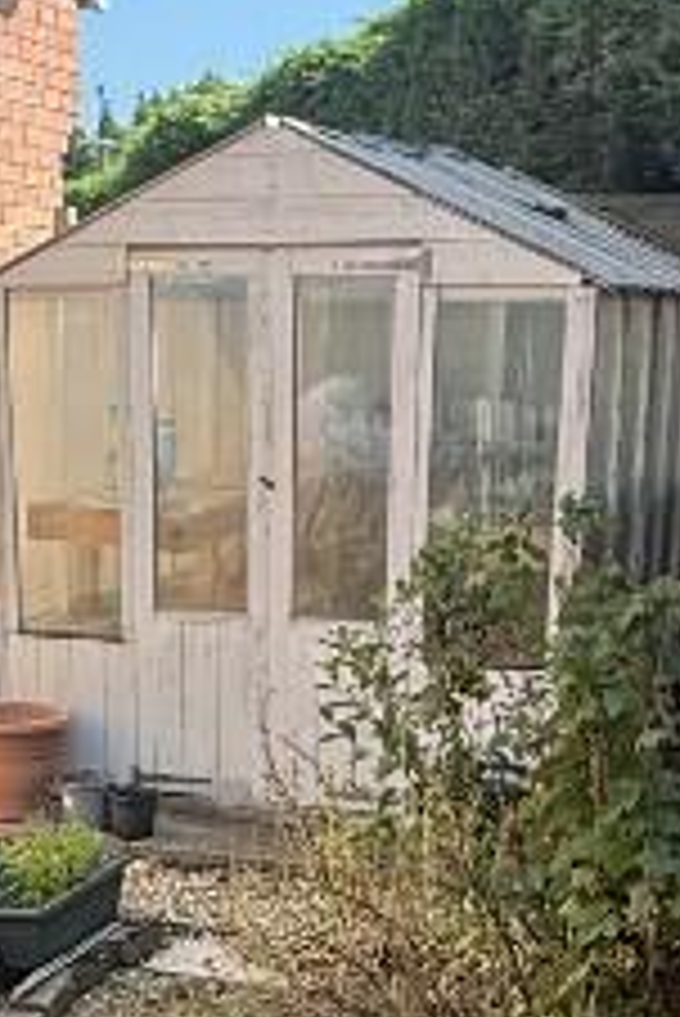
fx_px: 1867
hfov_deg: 20.6
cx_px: 248
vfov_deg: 28.6
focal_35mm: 66
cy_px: 1017
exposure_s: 1/726
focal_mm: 2.22
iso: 64
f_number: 2.2
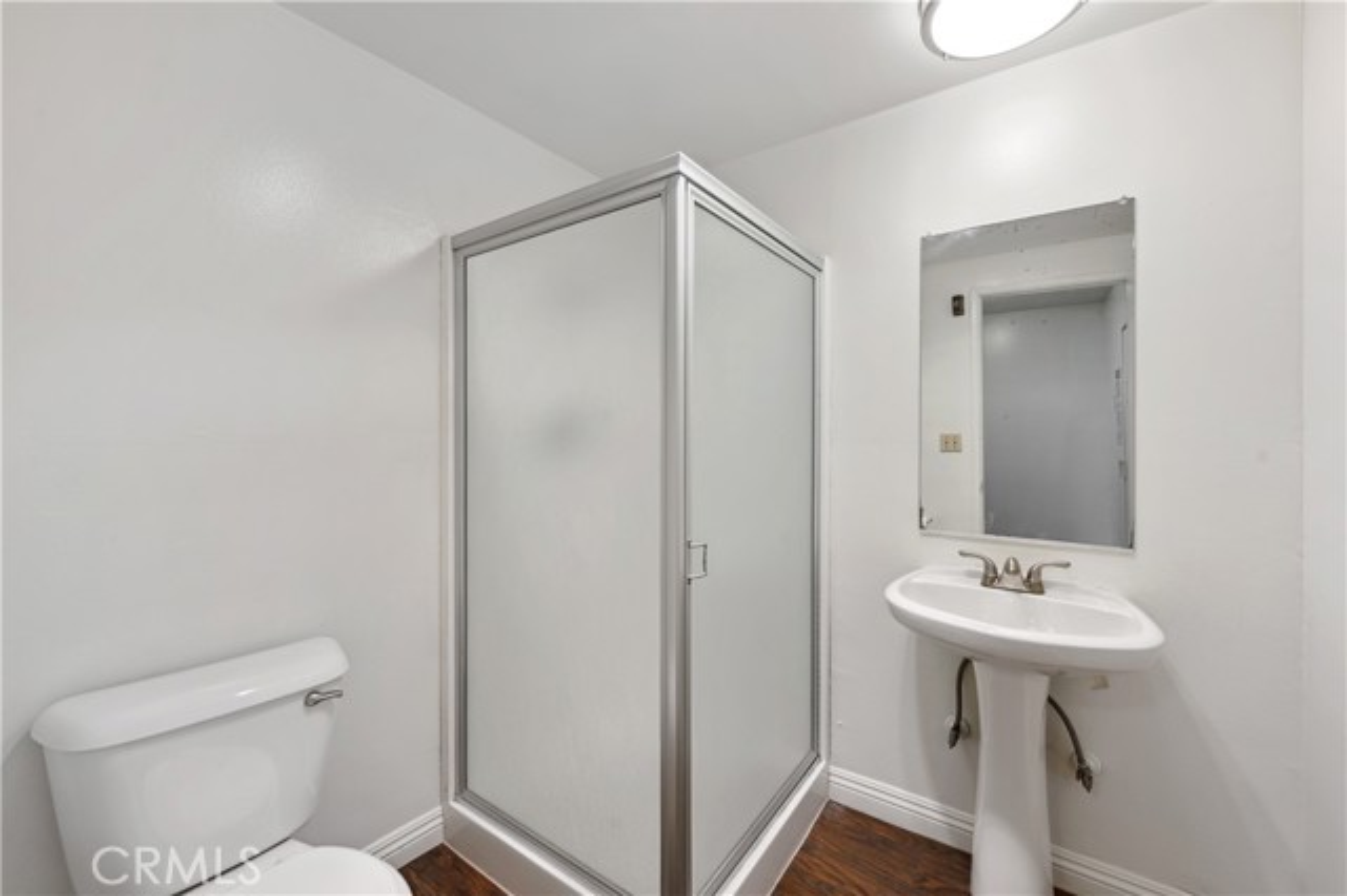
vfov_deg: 81.1
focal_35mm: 14
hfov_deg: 104.3
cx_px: 674
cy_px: 448
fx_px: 524
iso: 100
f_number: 9
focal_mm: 14
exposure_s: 1/40
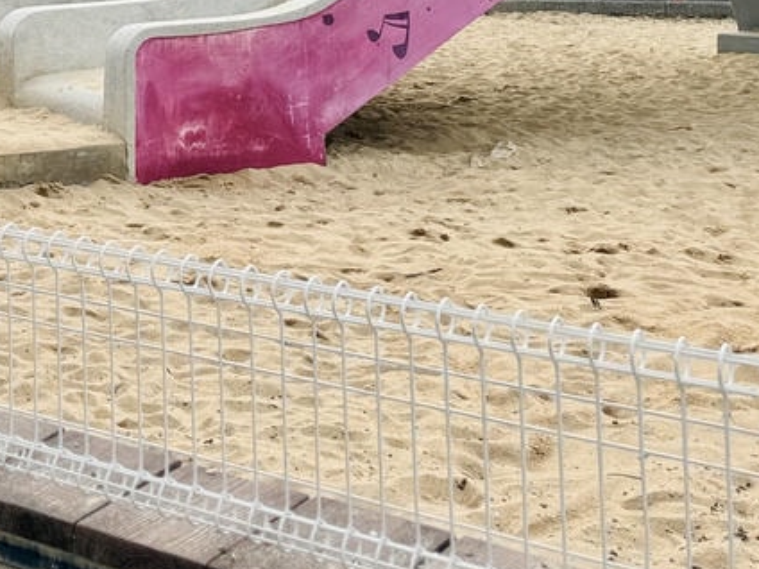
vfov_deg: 19.5
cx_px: -38
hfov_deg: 26.7
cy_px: -217
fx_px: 1491
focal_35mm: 68
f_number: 1.78
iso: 80
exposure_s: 1/1923
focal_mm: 6.76
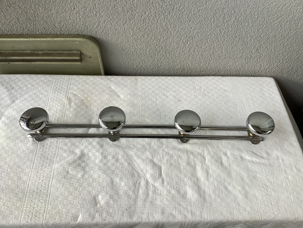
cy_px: 114
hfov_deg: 58.4
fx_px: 271
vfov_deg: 45.4
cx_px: 152
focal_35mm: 31
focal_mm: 3.3
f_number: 2.4
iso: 32
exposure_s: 1/100
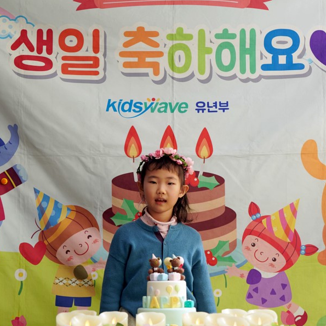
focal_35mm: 90
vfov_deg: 19.3
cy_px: 164
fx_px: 959
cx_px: 174
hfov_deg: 19.3
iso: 200
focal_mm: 70
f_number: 4
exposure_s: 1/160
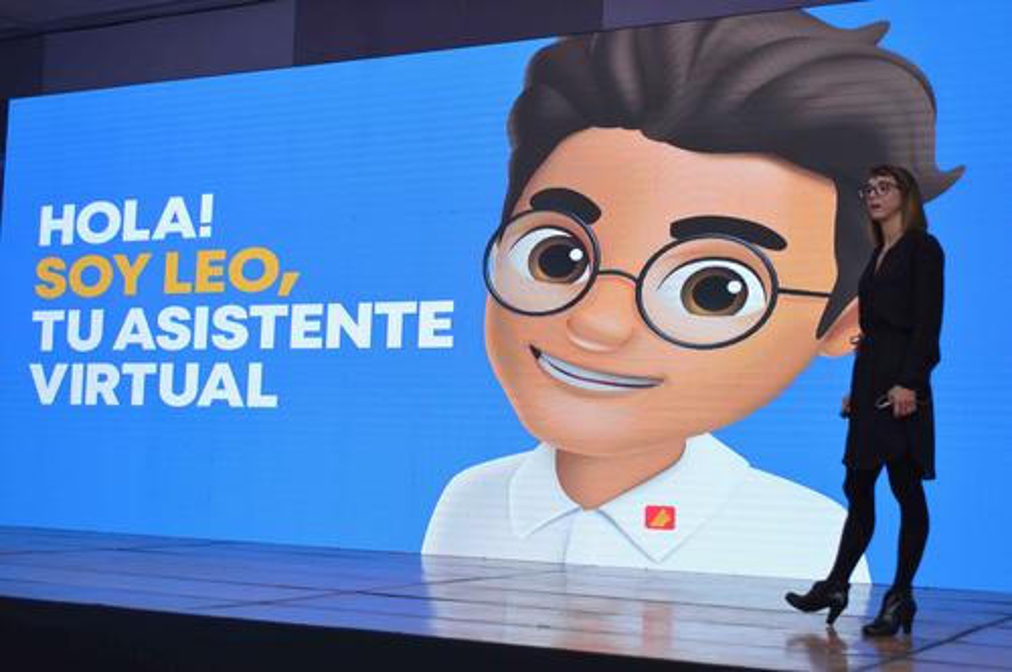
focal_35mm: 54
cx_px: 506
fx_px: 1516
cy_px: 336
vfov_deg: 25.0
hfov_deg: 36.9
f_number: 5
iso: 720
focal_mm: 36
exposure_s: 1/60
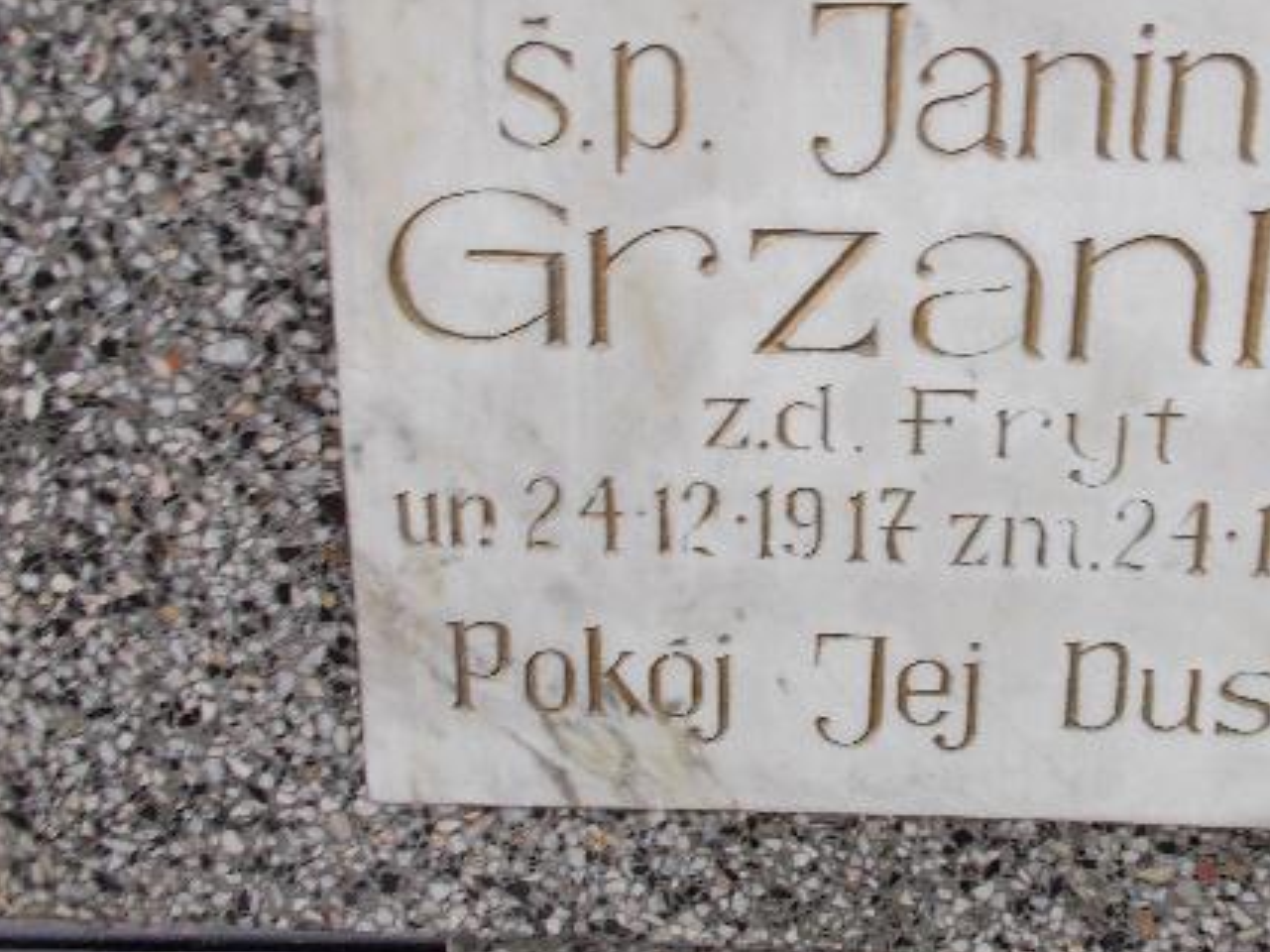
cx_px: 797
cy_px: 369
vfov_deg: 36.6
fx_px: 1430
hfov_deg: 47.4
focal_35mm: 39
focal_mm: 4.6
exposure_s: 1/60
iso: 80
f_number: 3.2
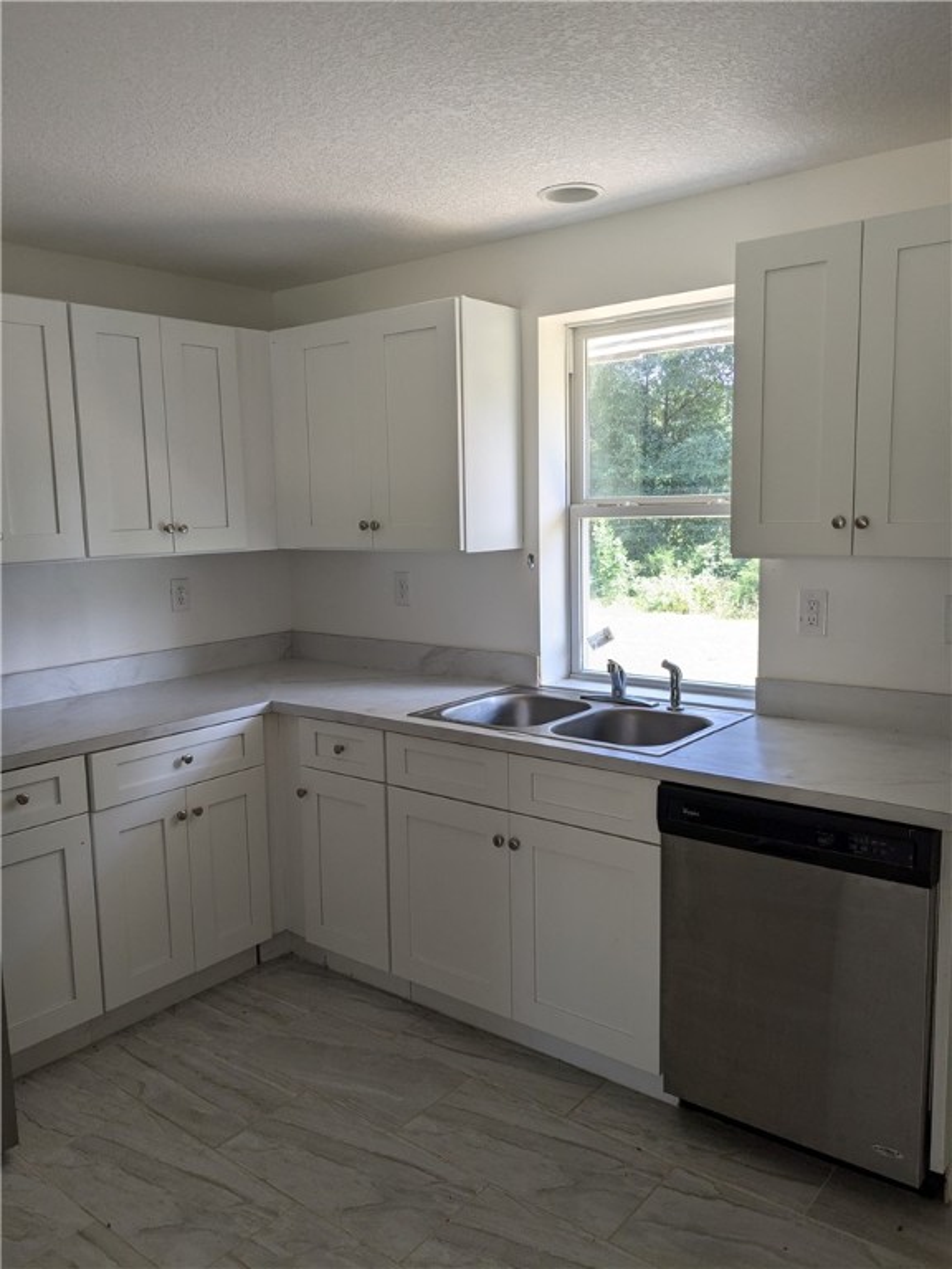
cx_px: 476
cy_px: 634
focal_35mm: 27
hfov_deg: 51.4
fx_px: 990
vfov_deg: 65.3
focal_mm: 4.38
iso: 51
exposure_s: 1/120
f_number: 1.73
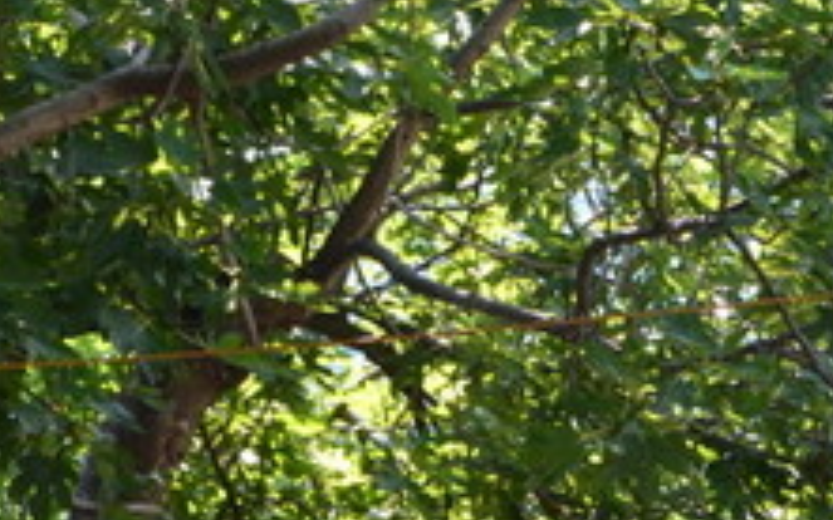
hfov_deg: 11.8
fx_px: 4017
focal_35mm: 177
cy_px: 595
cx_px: 577
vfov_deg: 7.4
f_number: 8
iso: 400
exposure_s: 1/80
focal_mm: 32
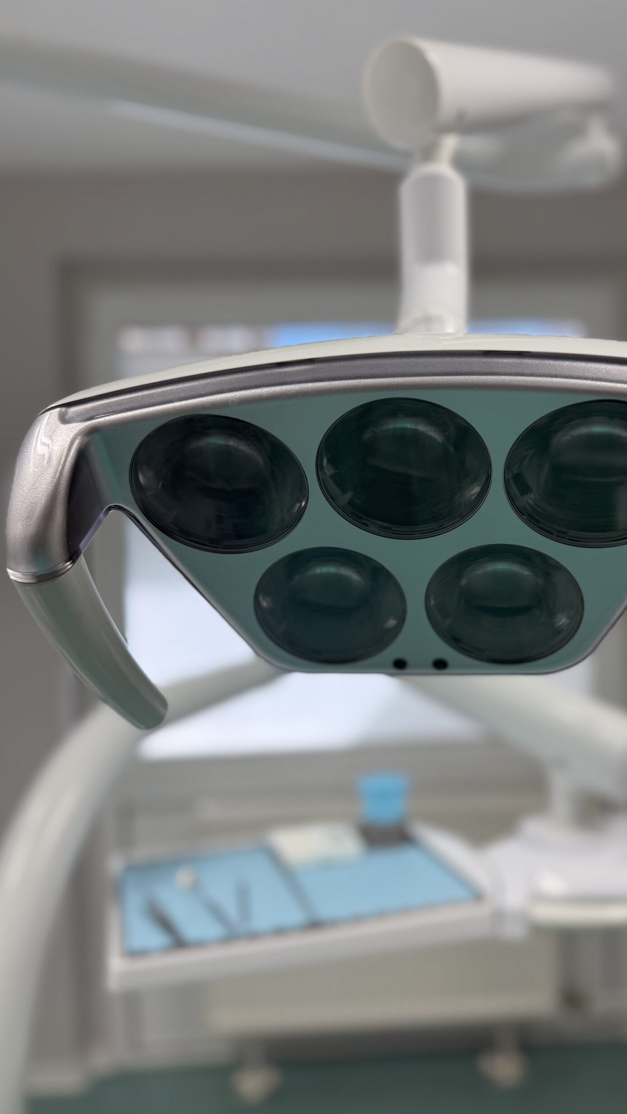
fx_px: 798
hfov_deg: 42.5
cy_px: 572
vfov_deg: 69.8
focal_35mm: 27
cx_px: 400
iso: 100
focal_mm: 6.76
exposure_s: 1/314
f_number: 1.78
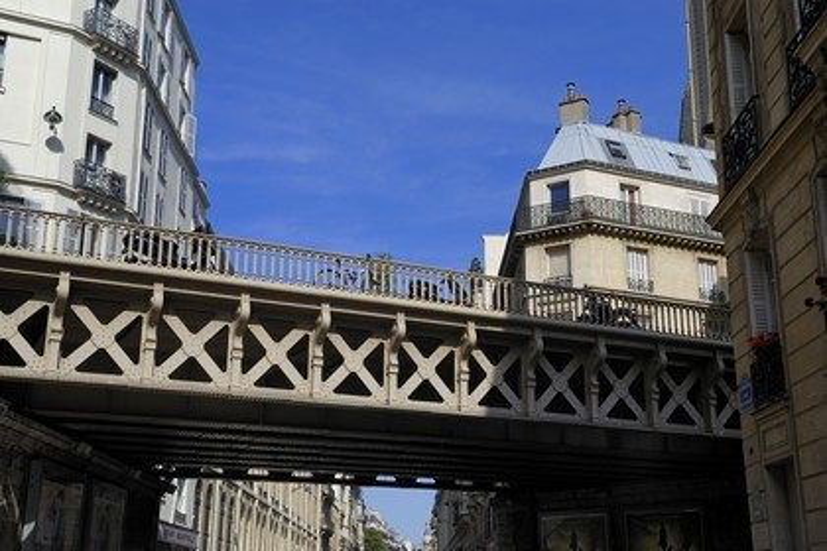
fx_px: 1103
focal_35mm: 48
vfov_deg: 28.1
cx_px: 414
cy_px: 276
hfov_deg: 41.1
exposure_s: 1/200
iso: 200
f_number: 14
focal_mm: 48
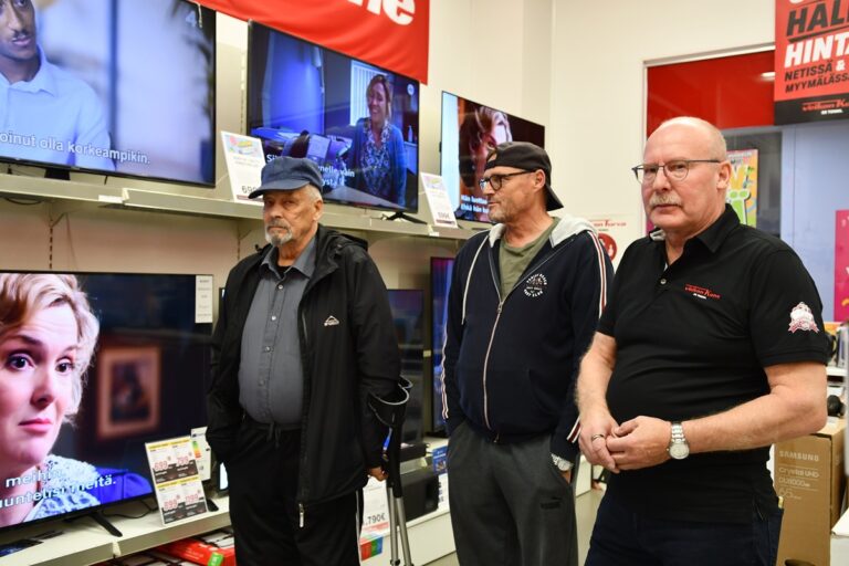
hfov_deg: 53.1
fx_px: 849
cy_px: 283
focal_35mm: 36
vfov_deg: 36.9
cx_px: 424
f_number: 4
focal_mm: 24
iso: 640
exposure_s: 1/60
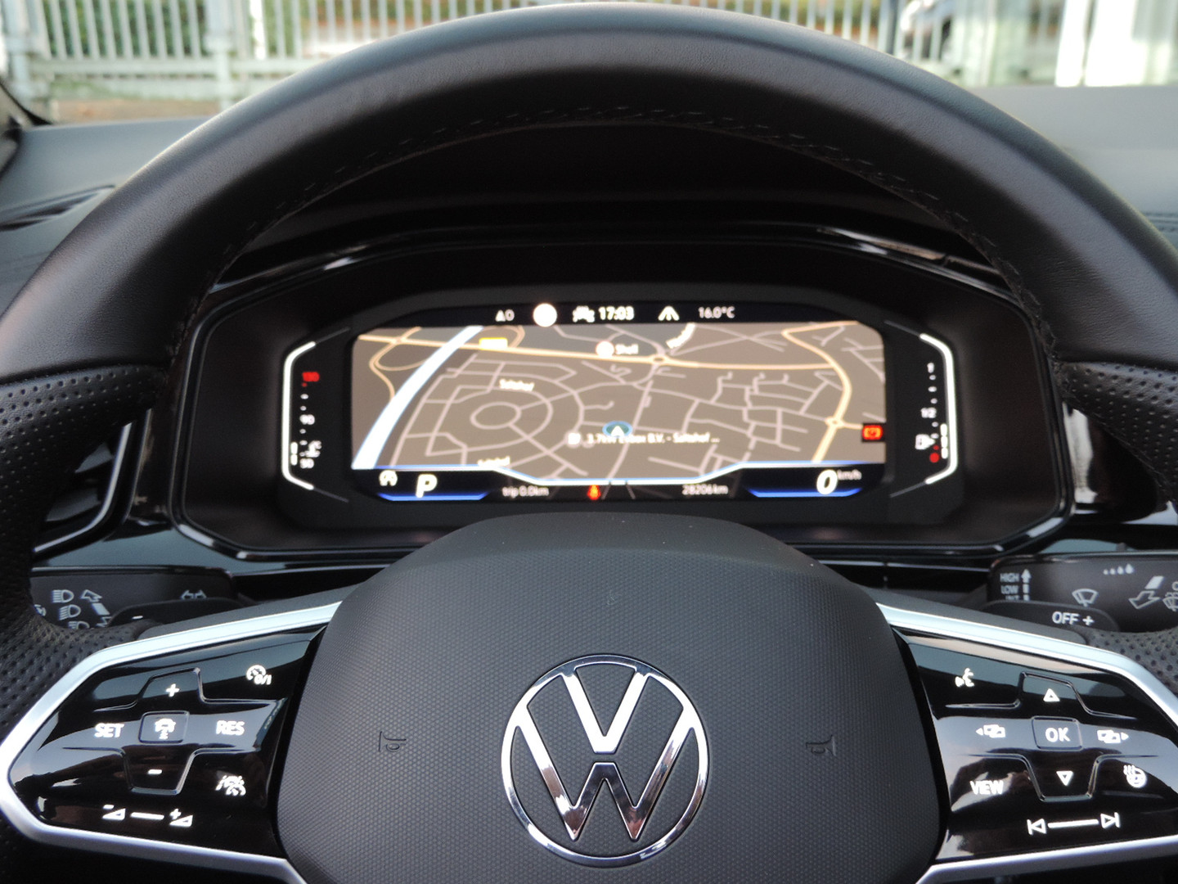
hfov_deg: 52.6
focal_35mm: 35
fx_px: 1191
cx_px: 589
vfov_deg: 40.7
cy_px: 442
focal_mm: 6.2
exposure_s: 1/13
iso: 400
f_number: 3.3
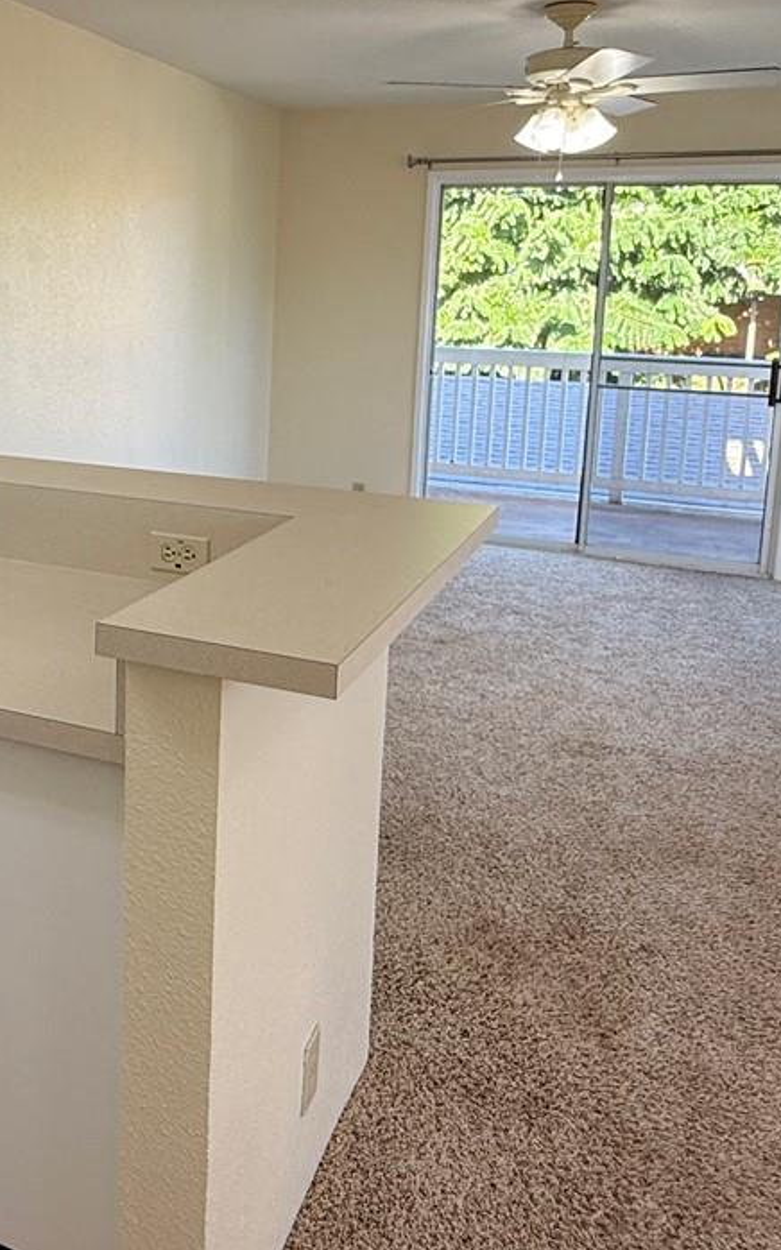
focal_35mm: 34
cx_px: 158
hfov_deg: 36.0
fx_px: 1158
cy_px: 433
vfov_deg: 55.7
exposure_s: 1/99
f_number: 2.2
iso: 64
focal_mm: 2.22
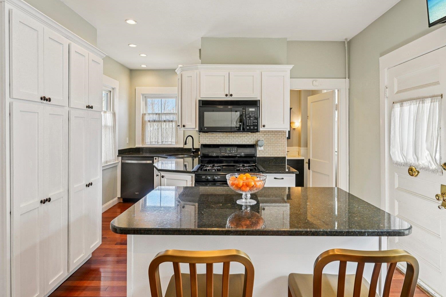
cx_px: 229
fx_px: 260
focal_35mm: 21
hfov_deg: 81.2
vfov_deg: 59.3
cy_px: 132
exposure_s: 1/25
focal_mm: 16
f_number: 8
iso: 400
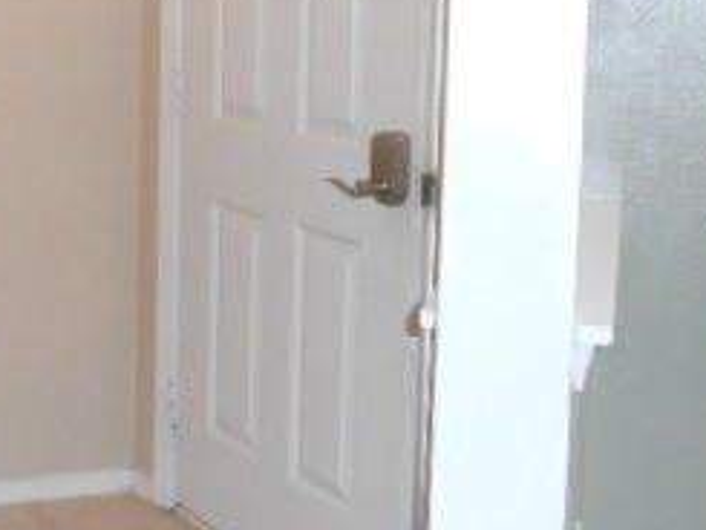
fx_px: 1388
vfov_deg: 21.5
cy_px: 164
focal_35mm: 68
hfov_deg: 25.7
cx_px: -130
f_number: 3.5
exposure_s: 1/25
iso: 250
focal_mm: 4.6
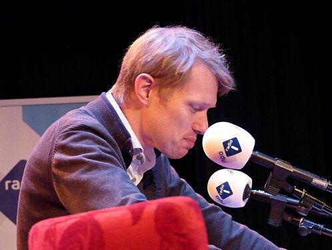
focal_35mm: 150
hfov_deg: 13.1
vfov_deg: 9.9
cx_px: 166
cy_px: 125
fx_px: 1441
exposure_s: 1/40
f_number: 2.8
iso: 800
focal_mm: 27
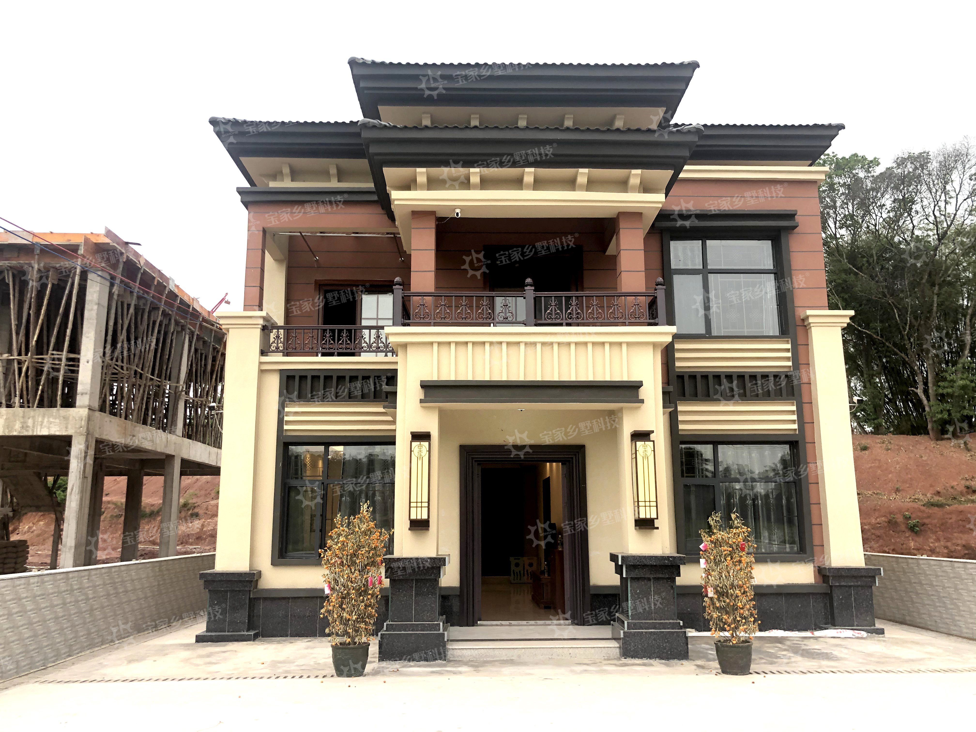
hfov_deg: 63.4
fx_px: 789
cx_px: 488
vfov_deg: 49.7
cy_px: 366
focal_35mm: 28
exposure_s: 1/268
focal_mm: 4
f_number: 1.8
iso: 20
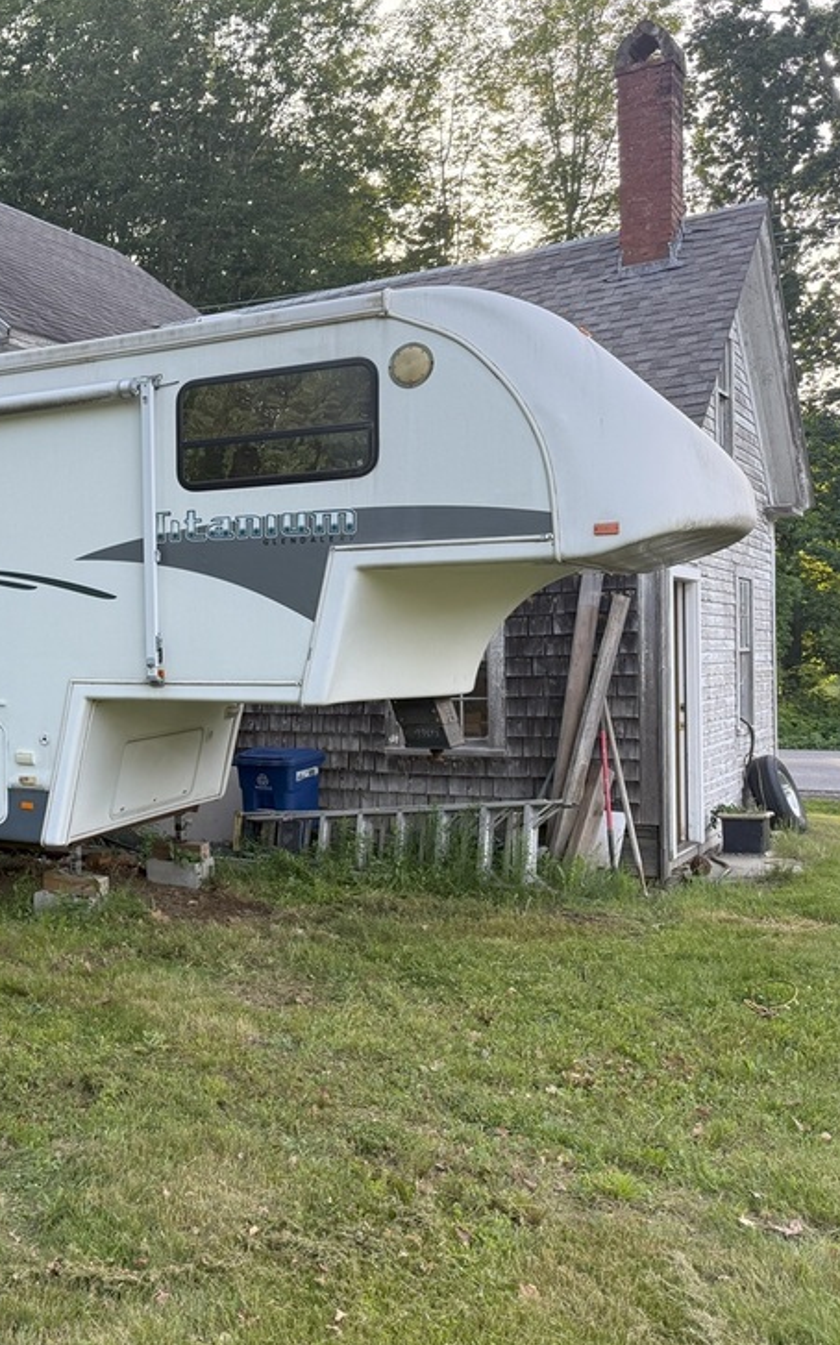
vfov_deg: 55.3
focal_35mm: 35
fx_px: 1283
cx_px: 9
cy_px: 670
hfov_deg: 33.3
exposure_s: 1/470
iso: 100
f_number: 1.78
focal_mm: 6.76
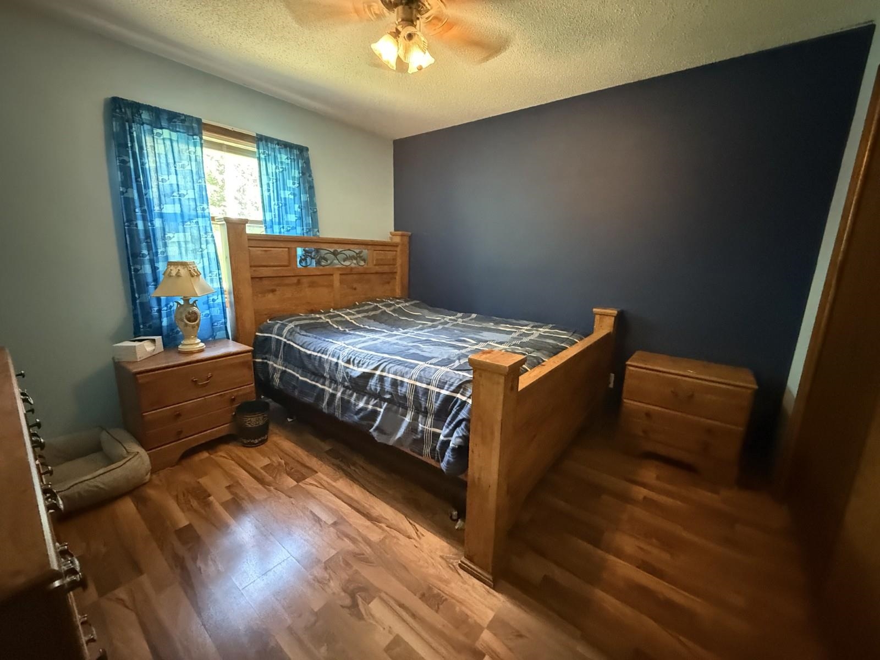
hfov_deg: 102.1
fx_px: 356
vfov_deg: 85.7
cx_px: 440
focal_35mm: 14
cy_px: 330
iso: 1250
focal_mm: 2.22
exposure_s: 1/40
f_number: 2.2
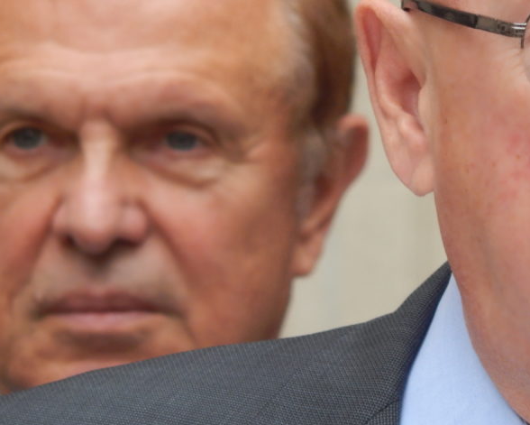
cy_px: 137
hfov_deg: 1.7
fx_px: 18001
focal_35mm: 1147
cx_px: 389
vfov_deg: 1.4
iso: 200
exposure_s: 1/125
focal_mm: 120
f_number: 5.8
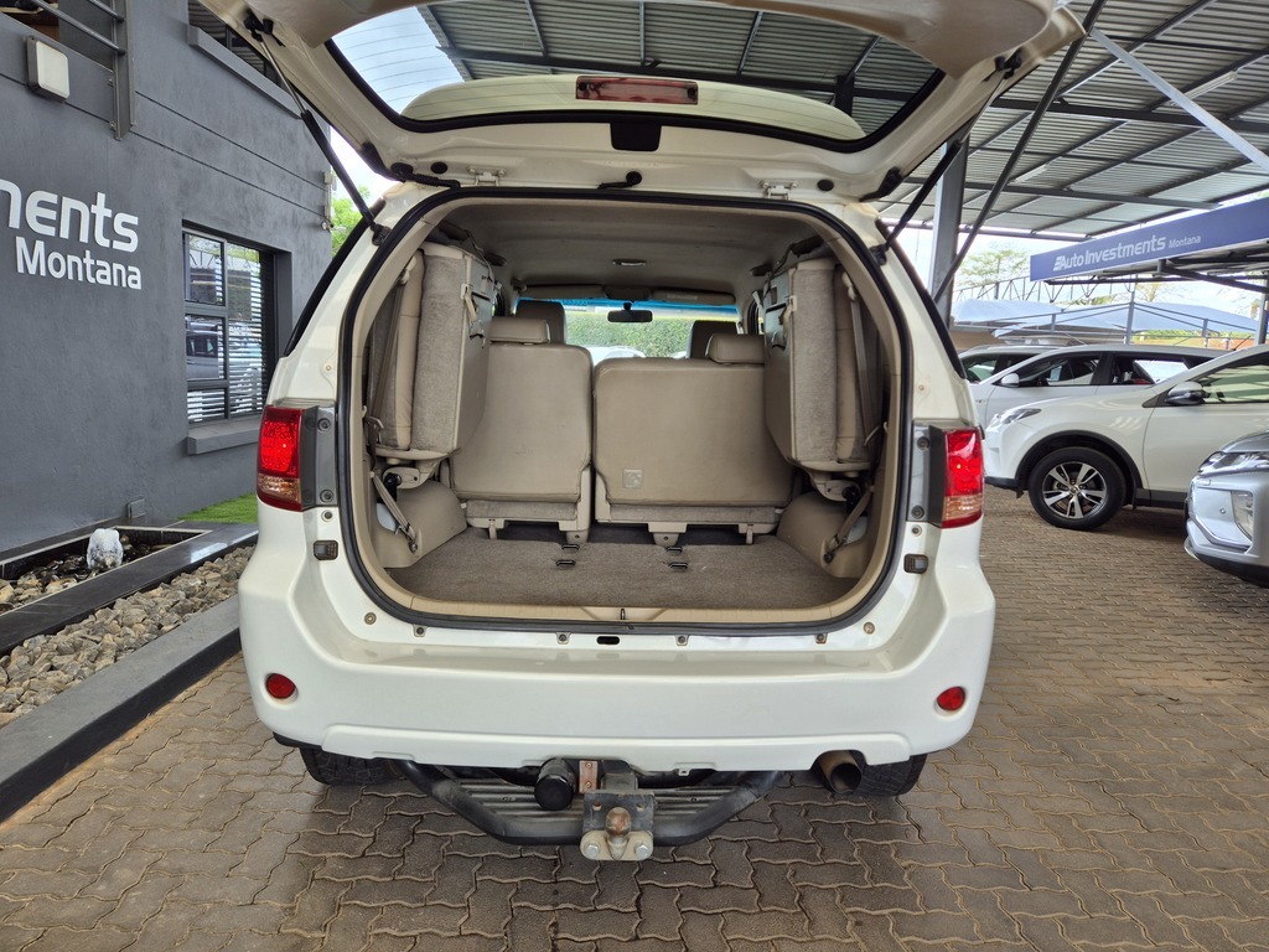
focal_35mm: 23
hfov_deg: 73.9
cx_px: 634
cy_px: 476
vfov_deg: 58.9
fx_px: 843
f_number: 1.8
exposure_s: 1/206
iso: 25
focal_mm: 5.4
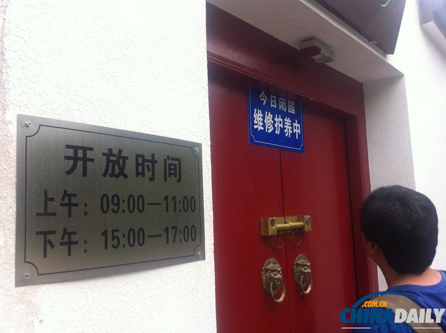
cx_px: 223
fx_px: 450
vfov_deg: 40.6
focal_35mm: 35
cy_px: 166
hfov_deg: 52.7
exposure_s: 1/182
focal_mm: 3.85
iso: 80
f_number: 2.8
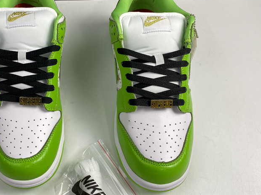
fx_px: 317
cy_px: 98
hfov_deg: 43.9
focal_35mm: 42
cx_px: 79
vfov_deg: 34.3
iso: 40
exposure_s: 1/100
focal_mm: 4.25
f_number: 1.8
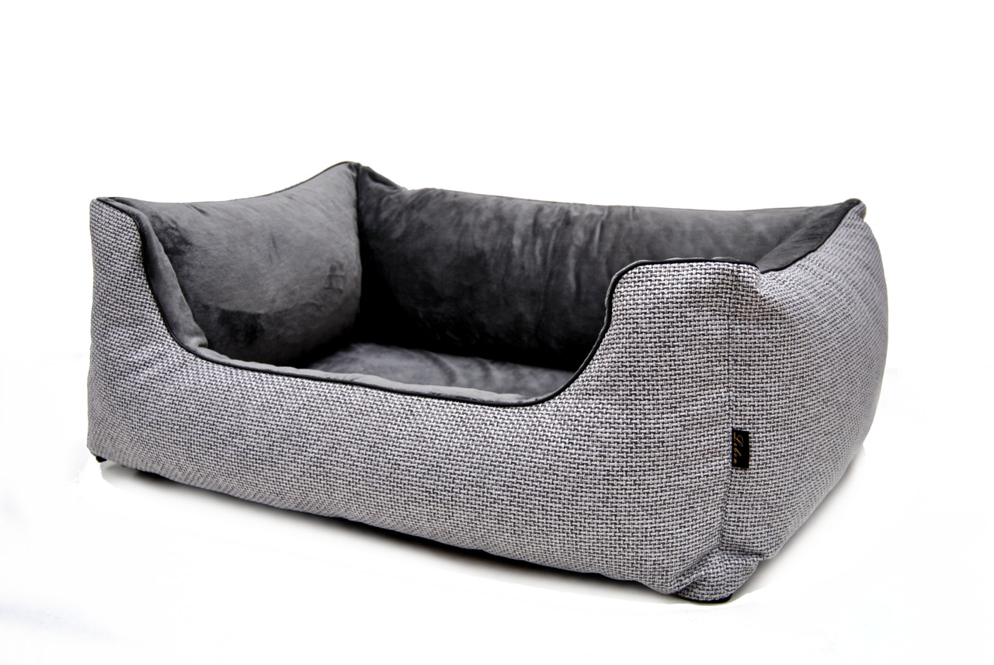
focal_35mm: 39
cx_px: 497
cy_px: 332
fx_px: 1078
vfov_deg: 34.3
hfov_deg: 49.5
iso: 200
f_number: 4
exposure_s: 1/30
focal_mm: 26
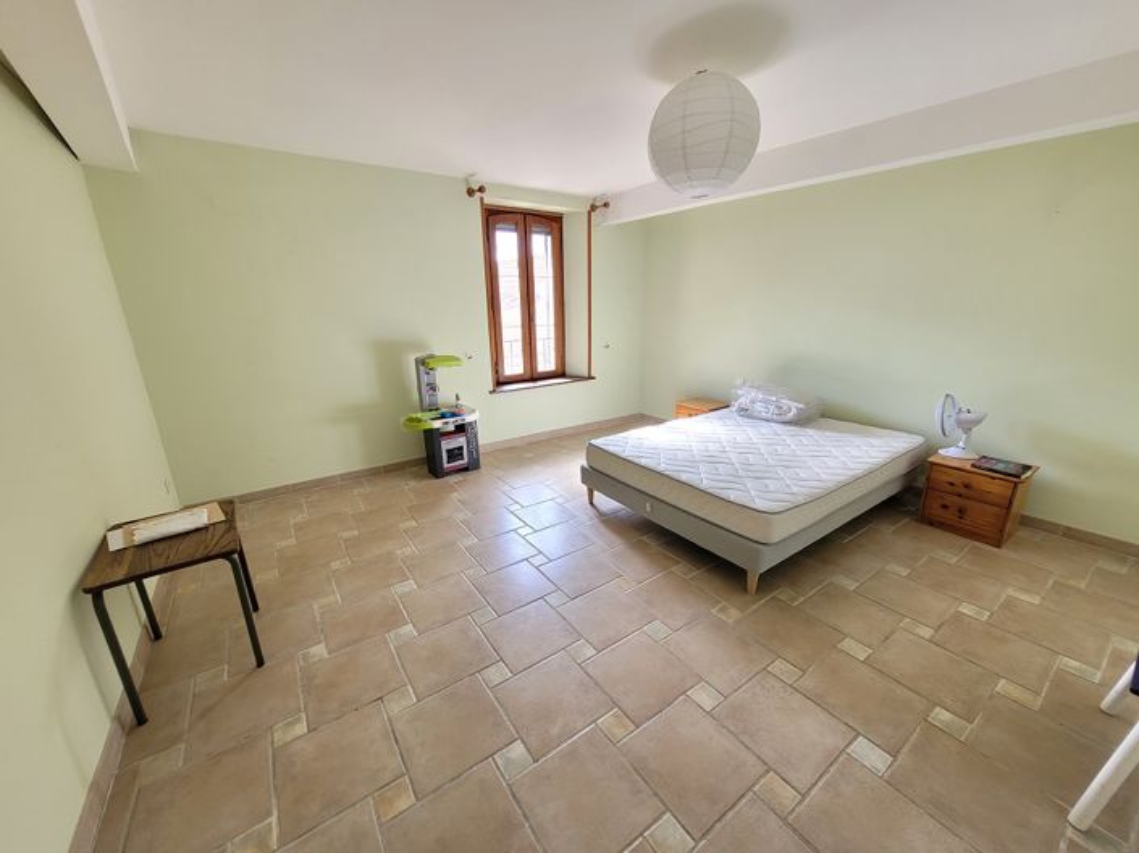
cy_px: 426
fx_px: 428
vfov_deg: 89.9
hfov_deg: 106.2
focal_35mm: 13
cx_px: 570
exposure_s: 1/50
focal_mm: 1.74
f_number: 2.2
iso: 100
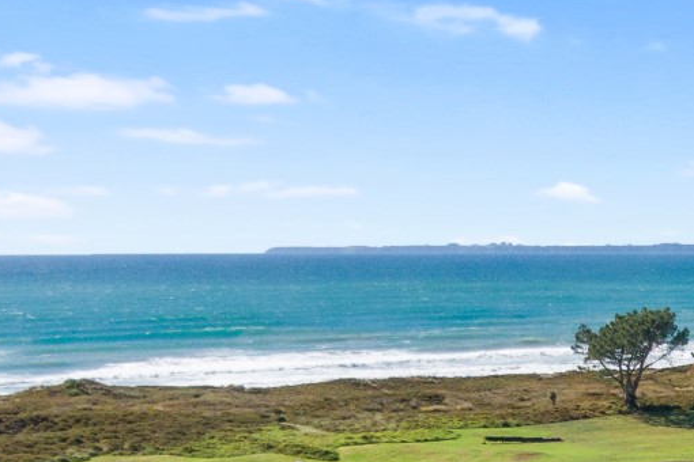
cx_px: 987
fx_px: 1812
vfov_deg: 13.4
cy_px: 768
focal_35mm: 94
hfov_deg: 19.4
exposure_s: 1/3200
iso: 200
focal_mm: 4.39
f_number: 2.8
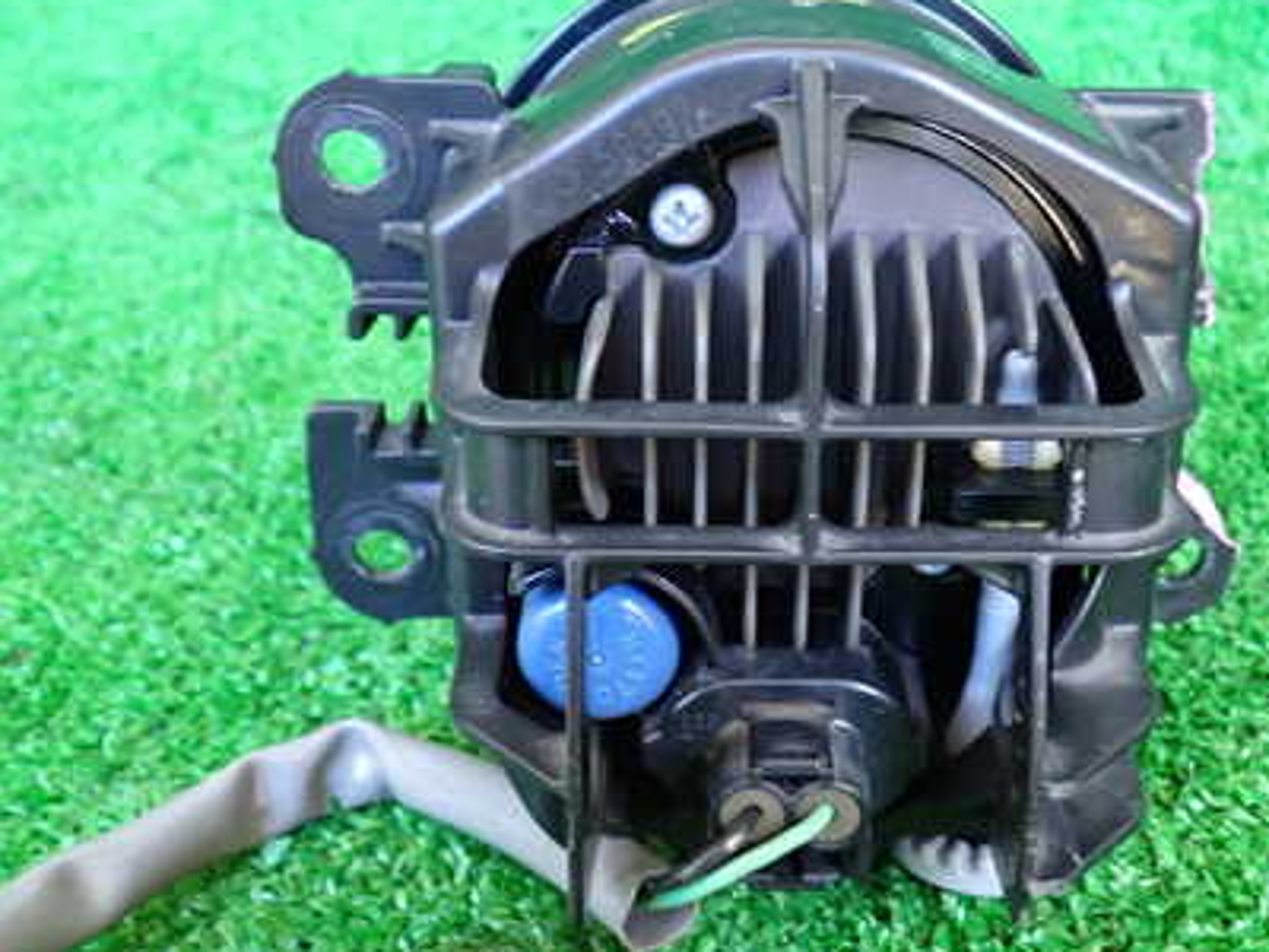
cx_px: 796
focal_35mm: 45
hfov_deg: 41.8
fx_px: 1650
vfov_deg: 32.1
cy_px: 416
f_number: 2.3
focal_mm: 5.4
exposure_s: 1/40
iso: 500
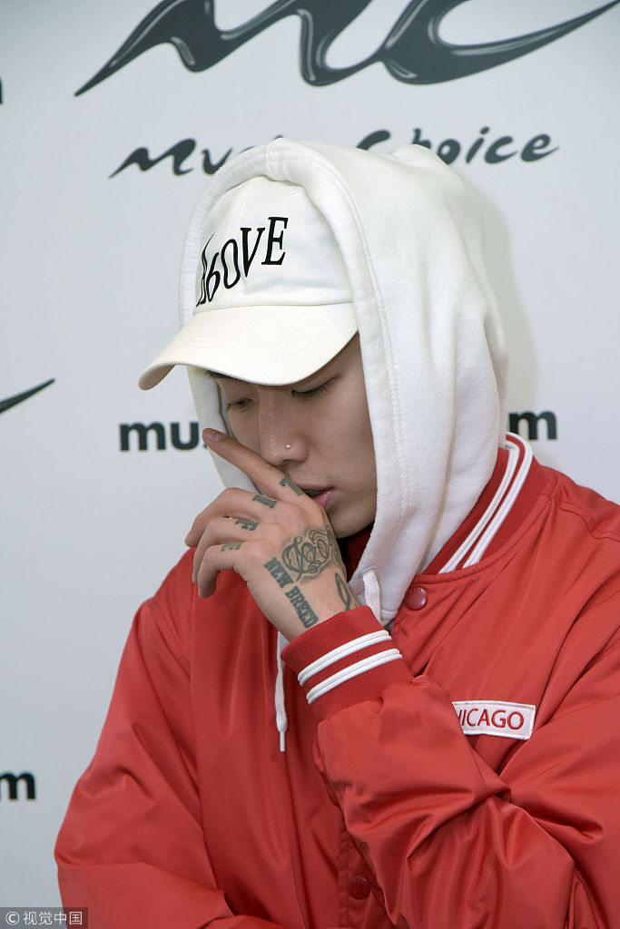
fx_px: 3099
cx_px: 310
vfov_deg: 17.1
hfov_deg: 11.4
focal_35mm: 120
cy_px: 464
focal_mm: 120
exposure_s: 1/100
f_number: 7.1
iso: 800
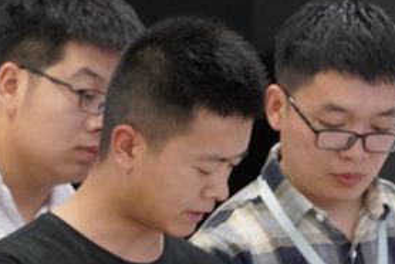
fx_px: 3441
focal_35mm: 313
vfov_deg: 4.4
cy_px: 256
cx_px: 38
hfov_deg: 6.6
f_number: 5.6
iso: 6400
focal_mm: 83
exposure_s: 1/125
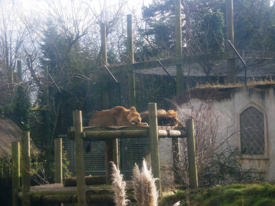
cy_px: 103
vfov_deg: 13.0
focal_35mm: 114
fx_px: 906
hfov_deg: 17.3
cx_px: 138
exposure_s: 1/140
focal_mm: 18.9
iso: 127
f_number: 5.9
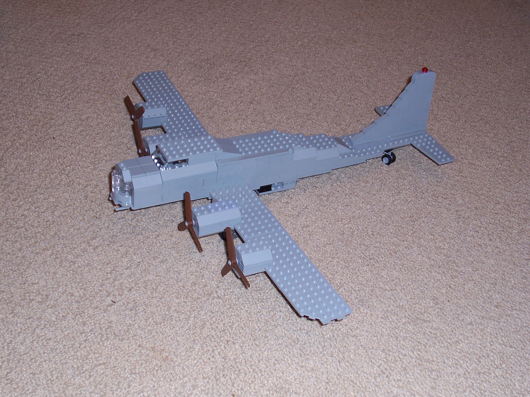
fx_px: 811
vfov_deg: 27.5
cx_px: 265
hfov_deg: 36.2
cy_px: 198
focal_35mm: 53
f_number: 3.4
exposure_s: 1/60
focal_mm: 8.6
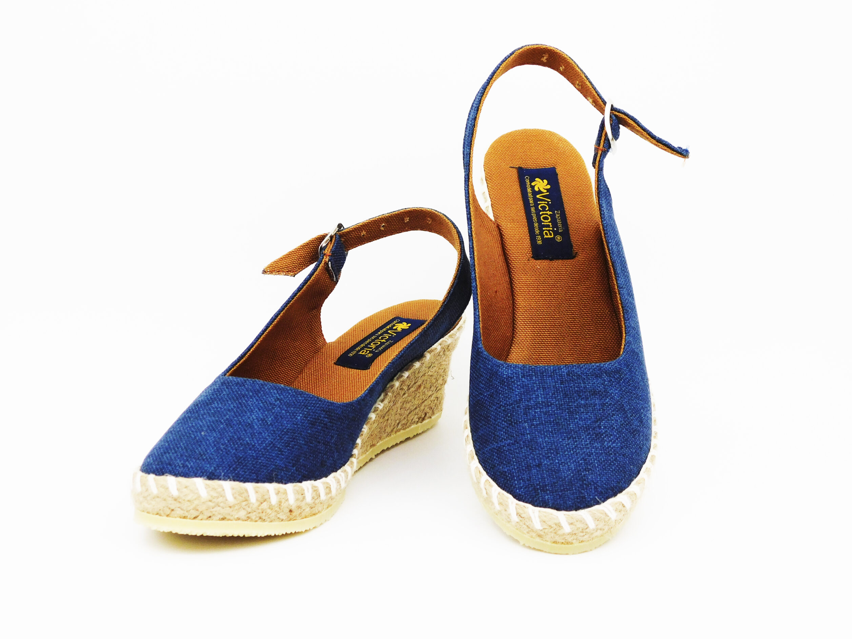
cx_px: 423
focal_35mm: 52
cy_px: 316
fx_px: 1280
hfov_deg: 36.8
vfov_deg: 28.0
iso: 125
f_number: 3.8
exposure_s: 1/320
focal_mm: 9
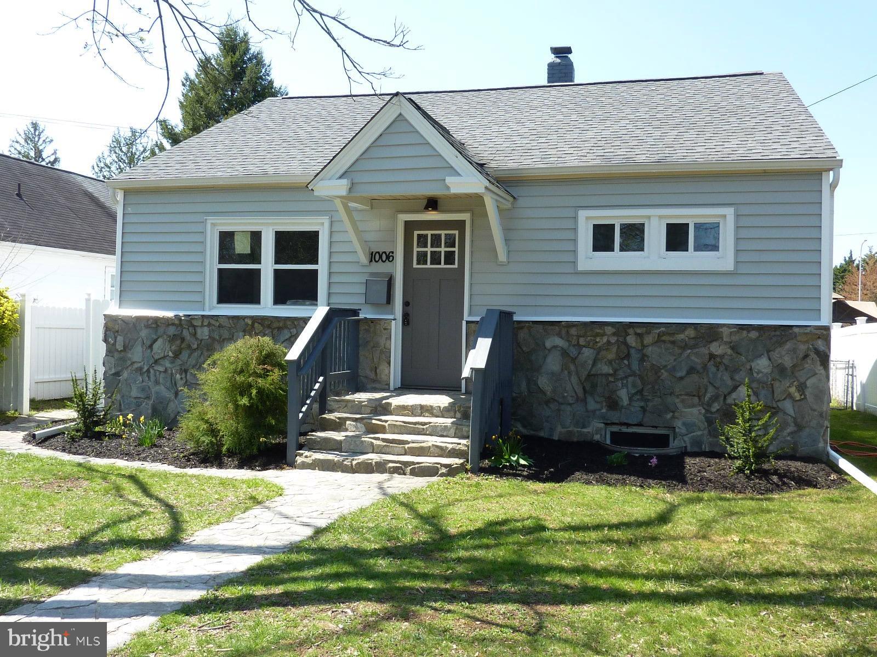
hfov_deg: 58.4
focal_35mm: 31
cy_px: 328
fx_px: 785
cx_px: 438
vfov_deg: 45.4
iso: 100
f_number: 4
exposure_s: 1/250
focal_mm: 4.1
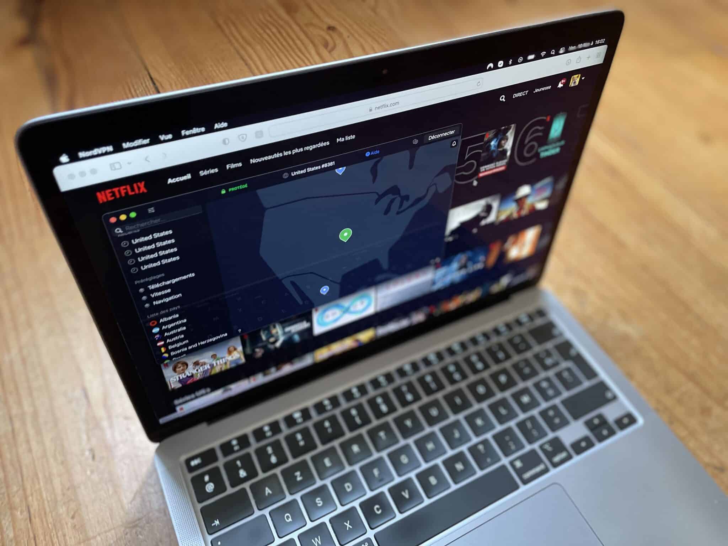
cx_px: 364
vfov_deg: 53.1
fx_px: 547
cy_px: 273
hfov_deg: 67.3
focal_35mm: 26
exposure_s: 1/33
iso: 320
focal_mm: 4.2
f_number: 1.6
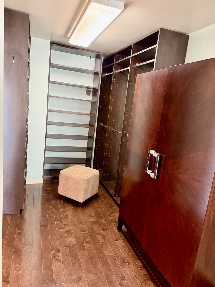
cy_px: 144
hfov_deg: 56.8
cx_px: 108
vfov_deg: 71.6
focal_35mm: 24
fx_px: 199
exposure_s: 1/40
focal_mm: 6.76
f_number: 1.78
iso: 640
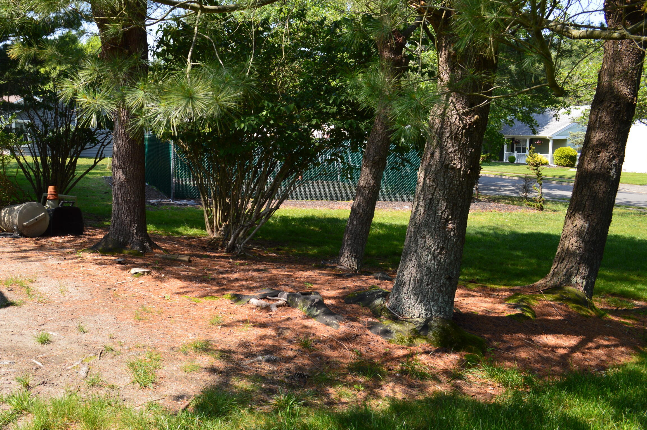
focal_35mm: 35
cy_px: 203
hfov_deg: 53.9
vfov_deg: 37.8
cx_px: 246
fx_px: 628
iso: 100
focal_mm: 18
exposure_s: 1/125
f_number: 6.3
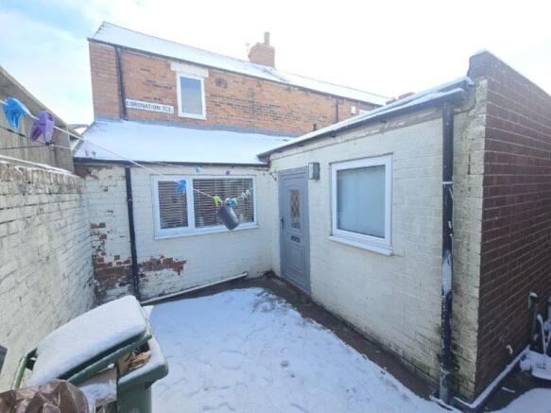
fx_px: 207
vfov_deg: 89.9
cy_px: 206
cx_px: 276
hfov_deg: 106.2
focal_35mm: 13
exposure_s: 1/159
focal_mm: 2.2
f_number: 2.2
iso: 50
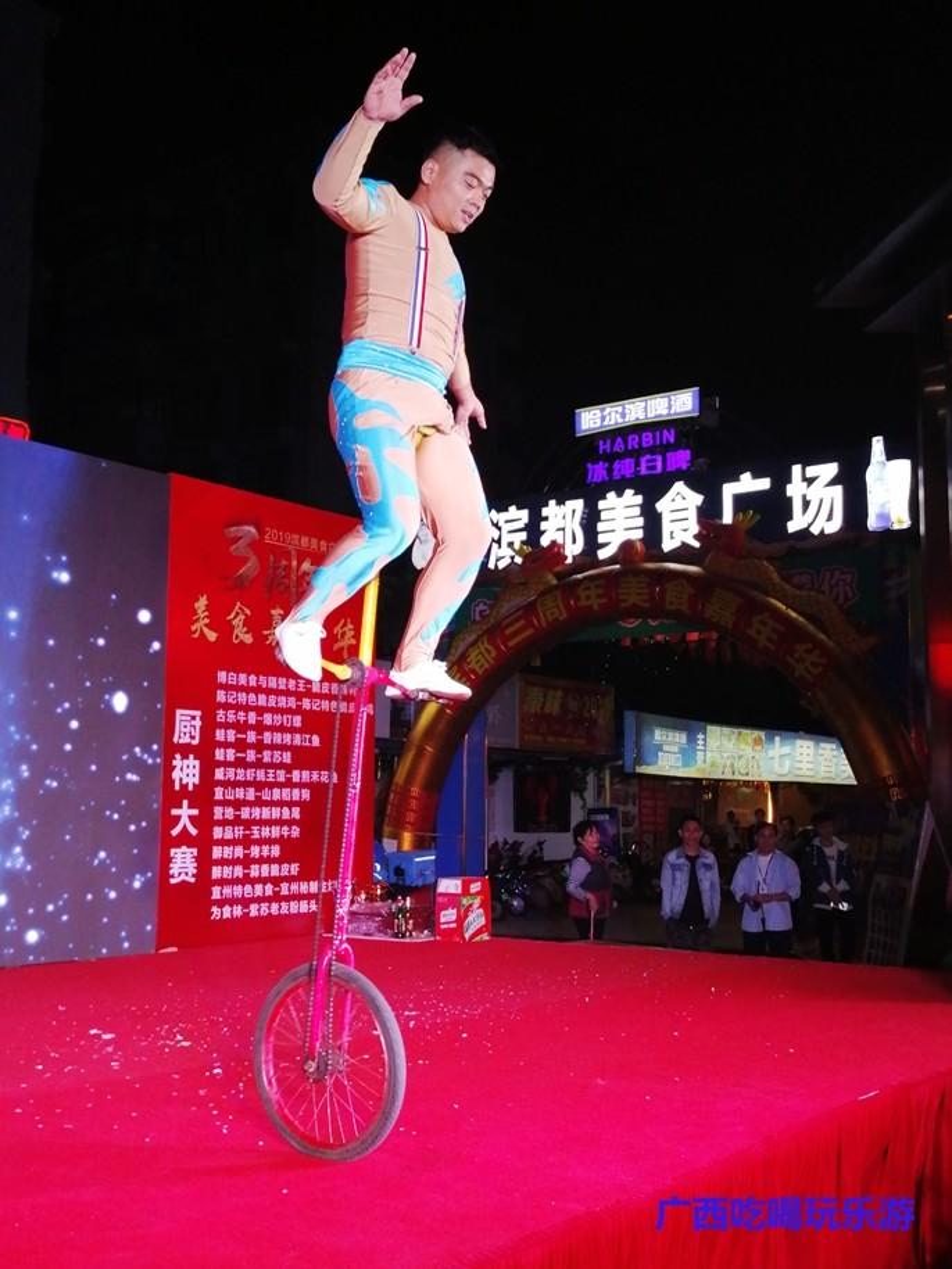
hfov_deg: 39.6
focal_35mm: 36
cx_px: 476
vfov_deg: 51.4
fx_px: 1320
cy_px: 634
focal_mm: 3.64
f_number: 1.8
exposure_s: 1/100
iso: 100
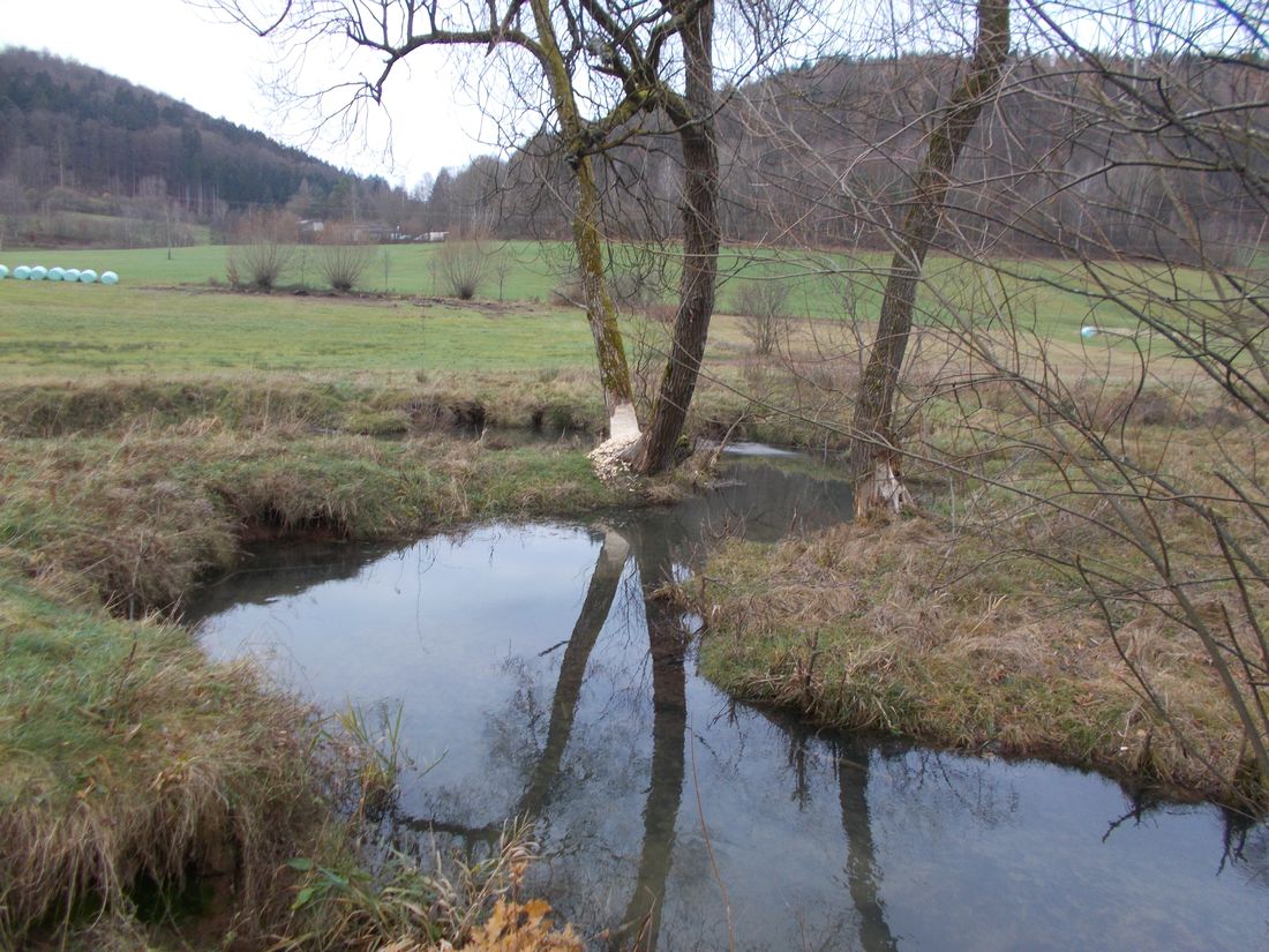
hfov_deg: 67.3
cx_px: 634
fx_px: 953
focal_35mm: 26
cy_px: 476
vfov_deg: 53.1
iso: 80
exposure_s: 1/80
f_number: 3.2
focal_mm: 4.6
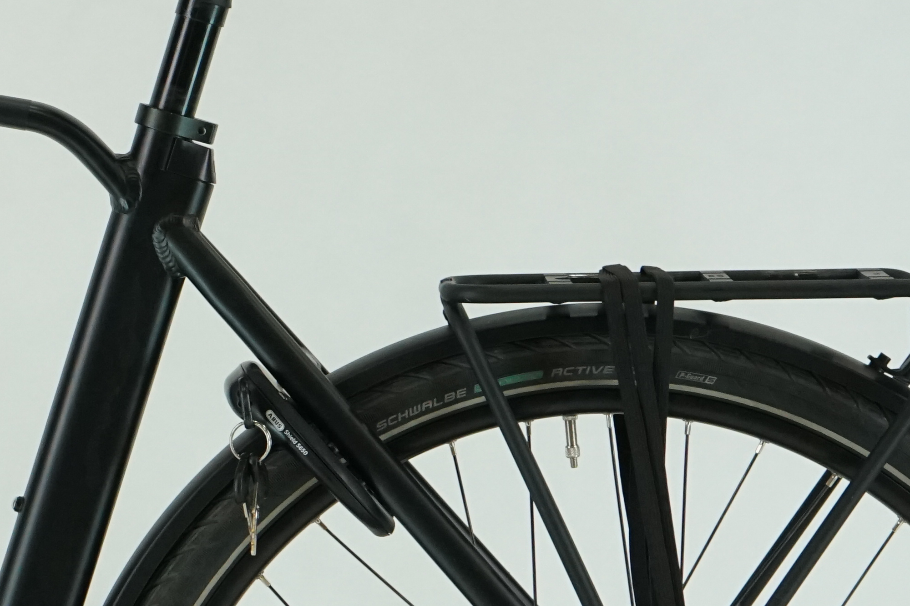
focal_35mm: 204
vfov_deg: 6.7
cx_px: -198
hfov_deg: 9.9
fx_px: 5156
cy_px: 552
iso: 2000
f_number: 8
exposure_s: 1/200
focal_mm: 68
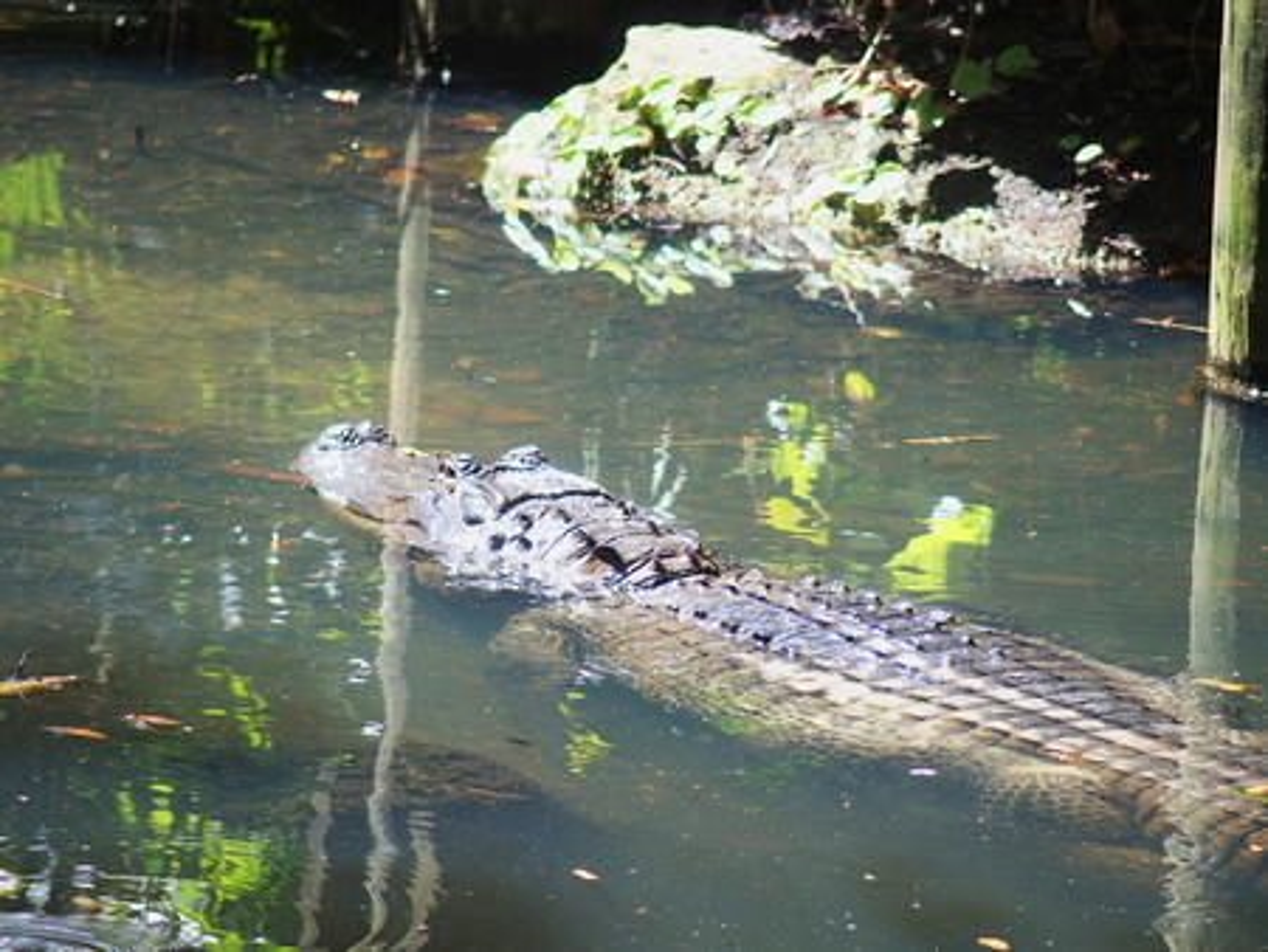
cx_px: 634
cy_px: 476
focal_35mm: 300
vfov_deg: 5.0
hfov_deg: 6.6
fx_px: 10995
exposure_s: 1/400
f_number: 2.8
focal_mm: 64.3
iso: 100
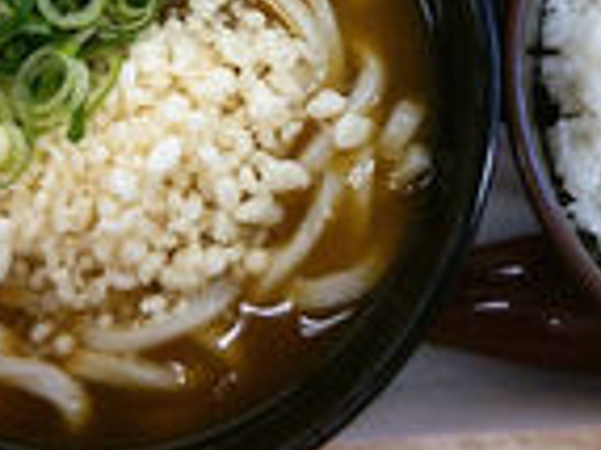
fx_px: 1457
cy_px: -122
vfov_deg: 16.6
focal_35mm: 84
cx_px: 374
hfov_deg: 23.2
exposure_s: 1/59
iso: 64
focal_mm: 4.06
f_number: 1.94
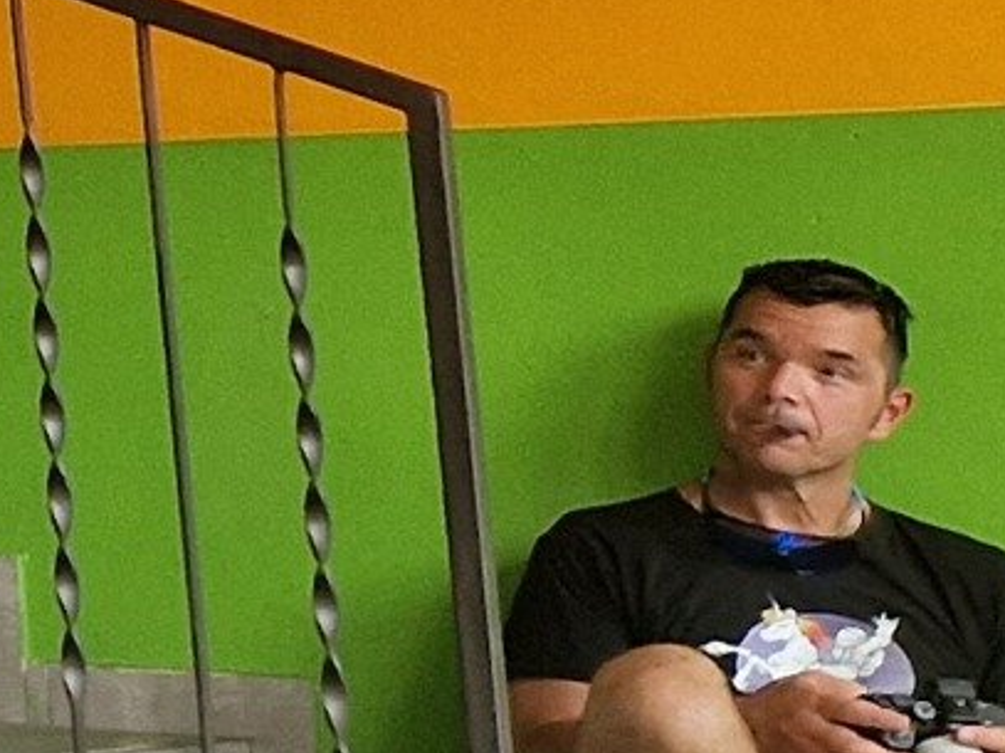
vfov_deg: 8.9
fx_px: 4760
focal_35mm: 164
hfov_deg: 8.6
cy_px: -194
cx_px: -2543
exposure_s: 1/180
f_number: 1.8
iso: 125
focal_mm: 5.4
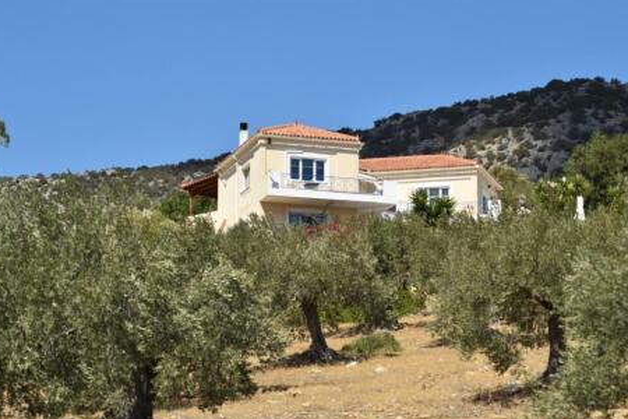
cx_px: 314
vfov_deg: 12.3
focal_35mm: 111
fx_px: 1936
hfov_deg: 18.4
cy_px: 202
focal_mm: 70
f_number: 8
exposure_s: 1/1000
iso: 200
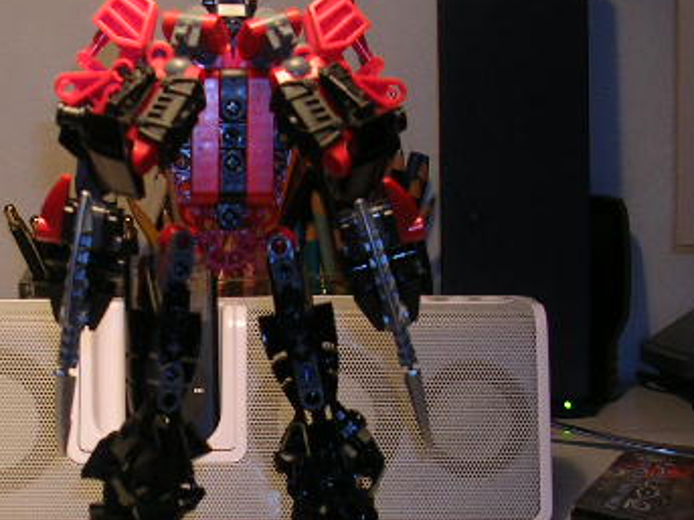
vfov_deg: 20.6
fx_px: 1423
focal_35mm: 71
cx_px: 190
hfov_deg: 27.1
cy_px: 376
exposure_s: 1/30
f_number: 2.8
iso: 50
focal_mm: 5.8
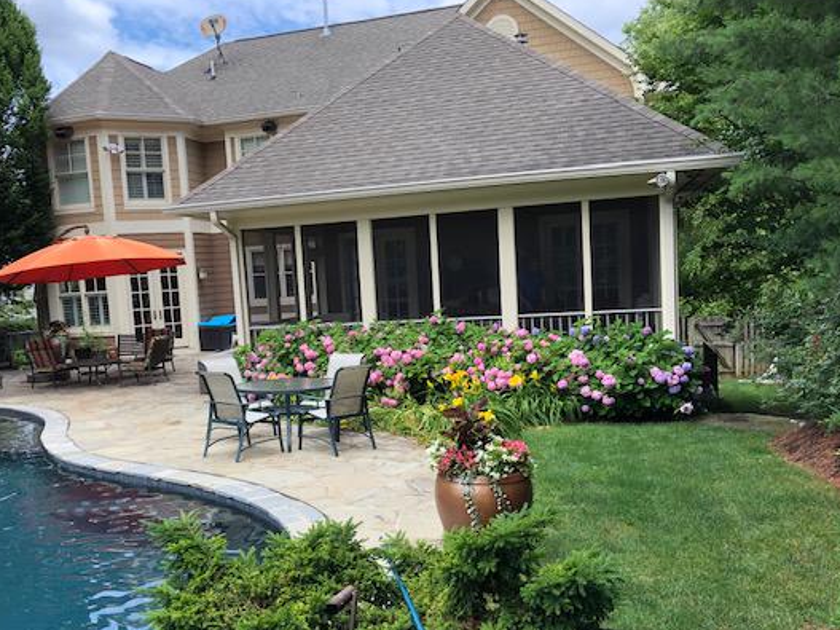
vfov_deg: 41.7
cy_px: 360
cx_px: 341
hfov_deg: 53.6
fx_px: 825
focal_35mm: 34
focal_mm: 3.99
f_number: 1.8
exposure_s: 1/552
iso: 20
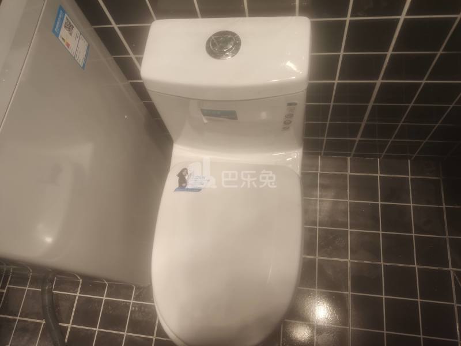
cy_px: 173
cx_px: 230
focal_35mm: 26
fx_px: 346
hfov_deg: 67.3
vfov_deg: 53.1
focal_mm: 4.75
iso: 234
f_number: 1.75
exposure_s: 1/100
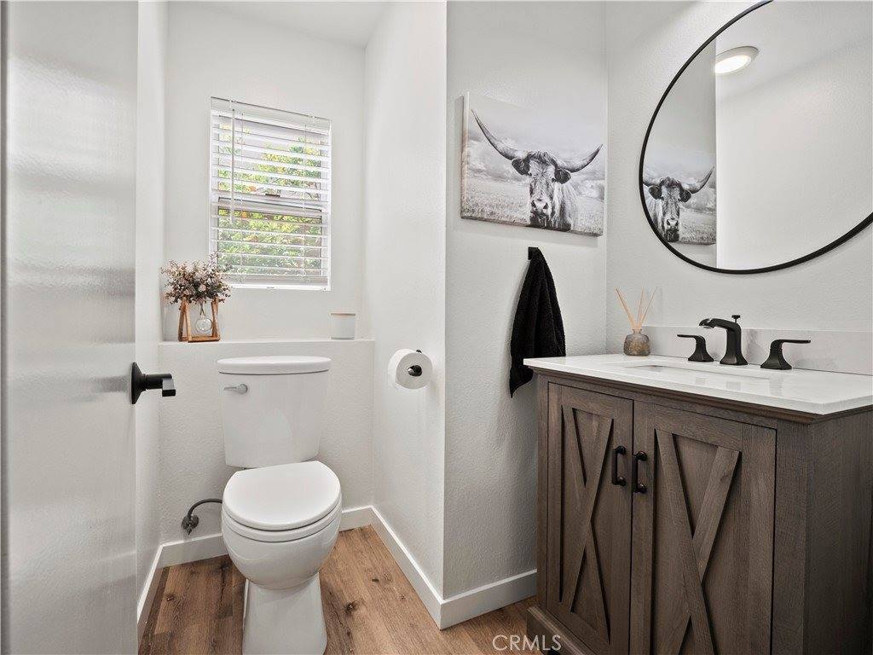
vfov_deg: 78.1
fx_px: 404
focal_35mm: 16
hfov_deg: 94.5
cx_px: 436
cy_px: 328
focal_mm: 8
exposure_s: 1/8
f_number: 8
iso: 250
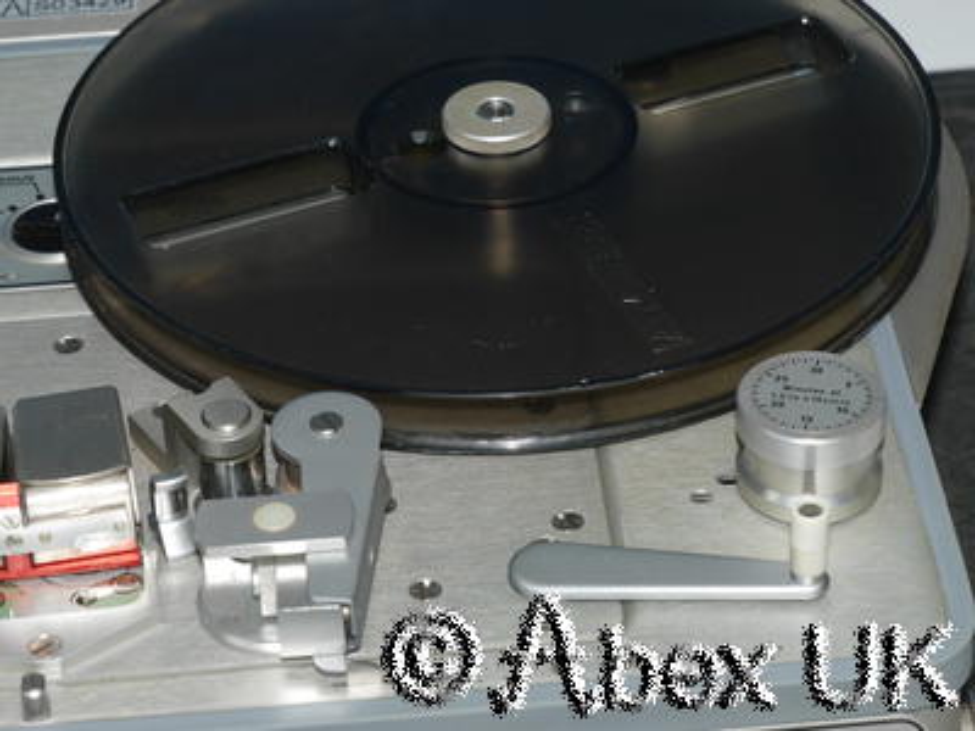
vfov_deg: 12.1
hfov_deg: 16.1
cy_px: 366
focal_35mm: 122
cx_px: 488
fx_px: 3436
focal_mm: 61
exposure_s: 1/60
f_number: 11
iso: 400
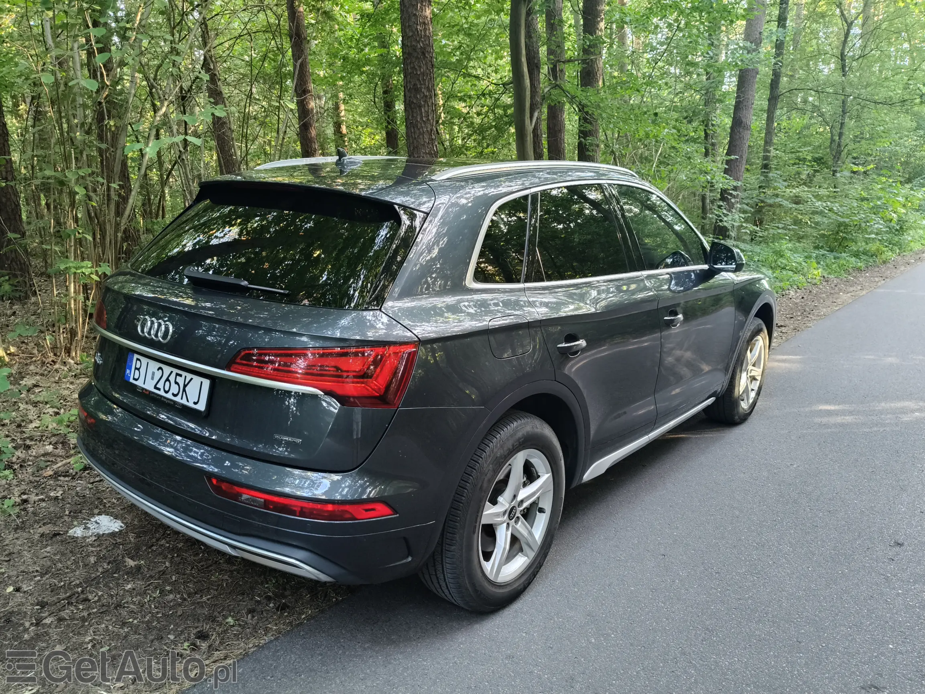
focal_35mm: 26
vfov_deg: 53.1
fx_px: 695
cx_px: 462
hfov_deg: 67.3
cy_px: 347
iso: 400
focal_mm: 4.84
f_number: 1.8
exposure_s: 1/50
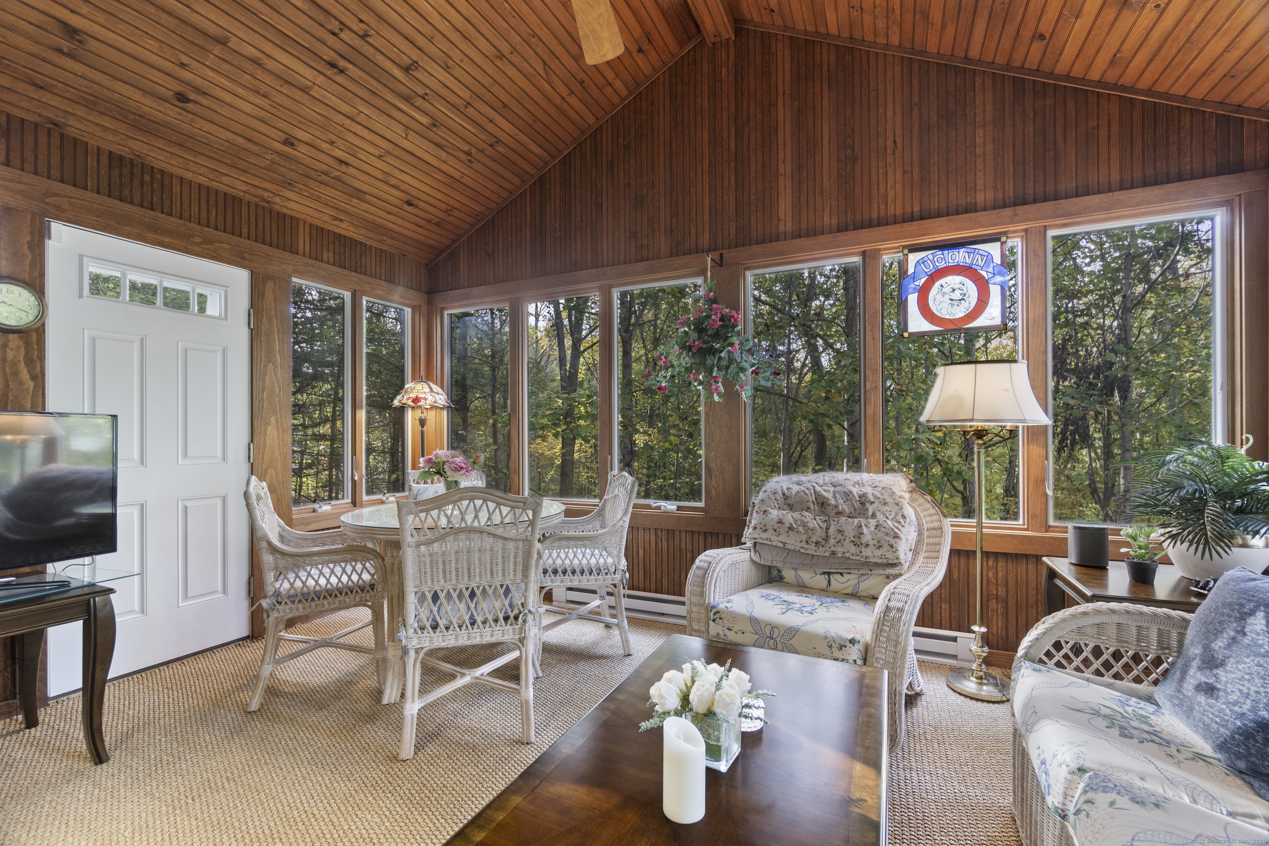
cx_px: 634
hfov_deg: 100.4
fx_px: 529
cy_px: 423
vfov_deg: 77.3
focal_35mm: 15
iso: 400
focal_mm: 10
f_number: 4
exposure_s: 1/3
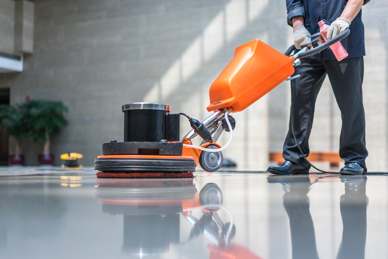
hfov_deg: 36.2
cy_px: 130
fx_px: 593
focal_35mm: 55
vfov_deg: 24.6
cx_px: 194
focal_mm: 55
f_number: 1.8
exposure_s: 1/3200
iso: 640
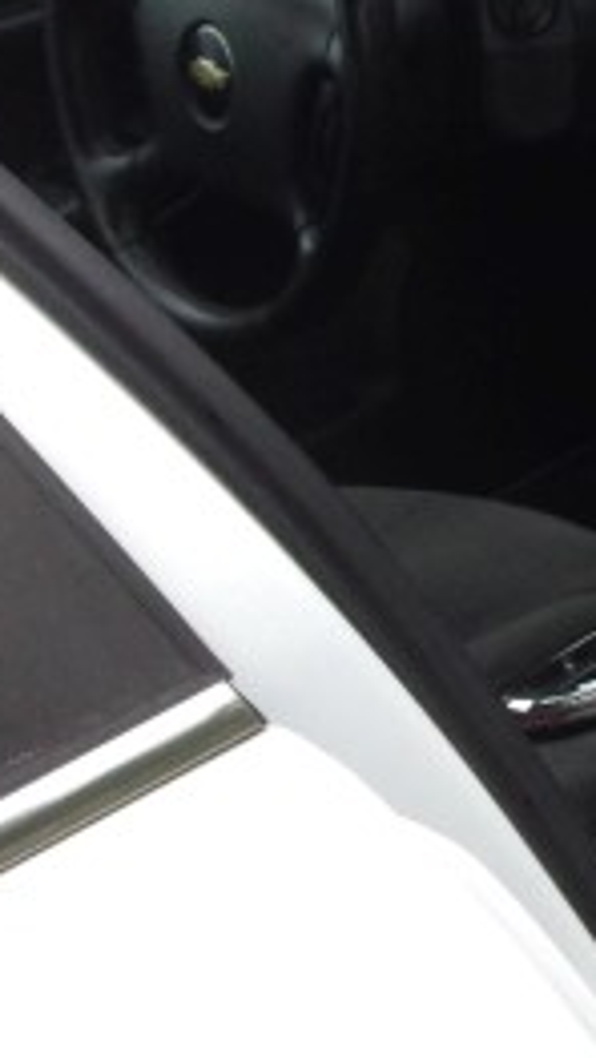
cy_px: 161
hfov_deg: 7.5
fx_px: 3932
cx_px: 1840
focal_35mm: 140
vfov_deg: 15.2
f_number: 2.4
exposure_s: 1/261
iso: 50
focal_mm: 4.12
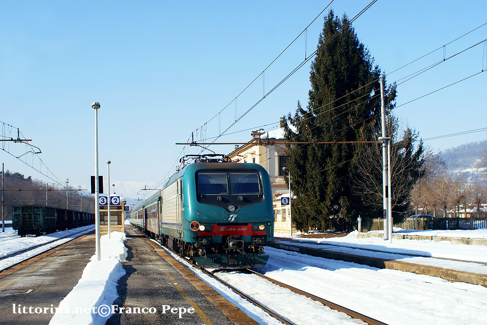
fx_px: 568
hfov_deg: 46.4
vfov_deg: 31.9
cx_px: 244
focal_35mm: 42
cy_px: 162
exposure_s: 1/640
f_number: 6.3
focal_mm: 28
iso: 200
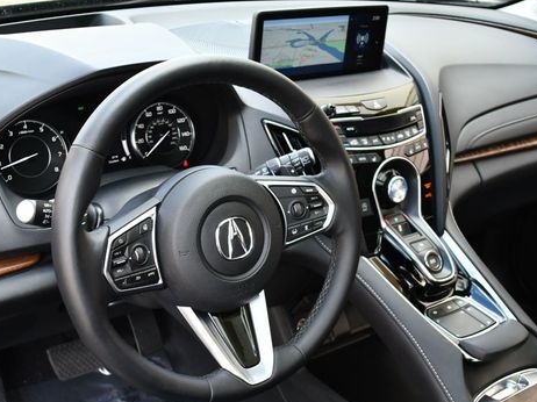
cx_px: 264
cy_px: 203
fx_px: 744
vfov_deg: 30.2
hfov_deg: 39.7
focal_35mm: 48
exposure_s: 1/250
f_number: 3.5
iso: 560
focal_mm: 18
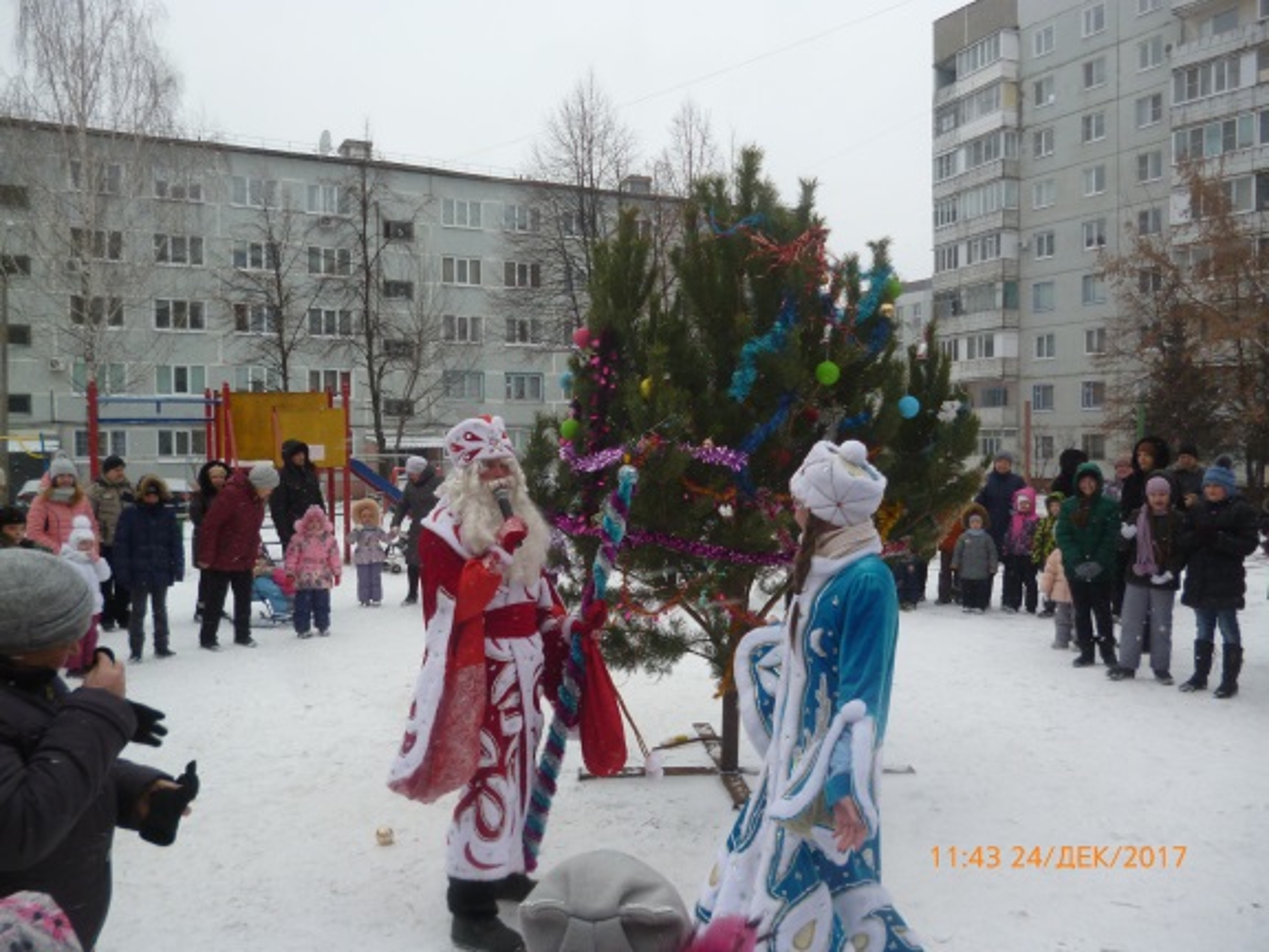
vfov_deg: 49.7
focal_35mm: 28
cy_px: 476
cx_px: 634
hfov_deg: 63.4
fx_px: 1026
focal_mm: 5
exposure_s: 1/250
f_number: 3.1
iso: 100
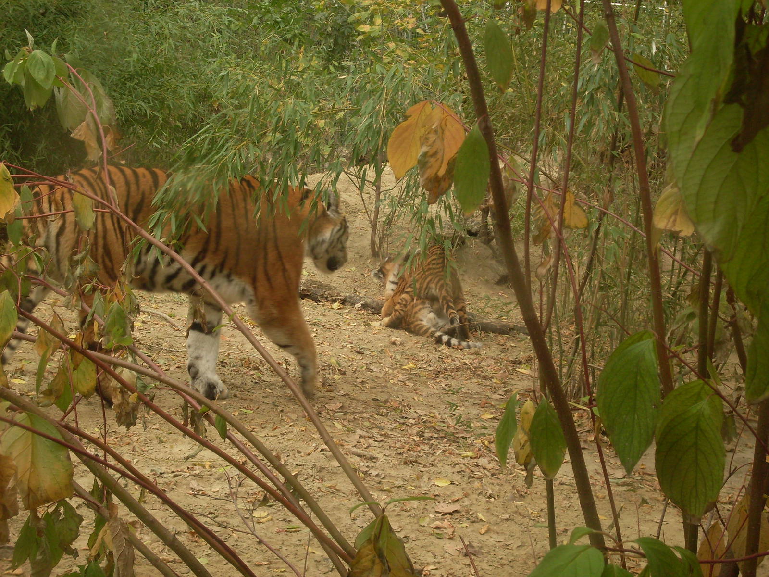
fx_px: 1577
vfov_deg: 20.7
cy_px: 288
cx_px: 384
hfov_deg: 27.4
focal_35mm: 71
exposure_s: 1/90
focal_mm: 11.7
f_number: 3.7
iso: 100
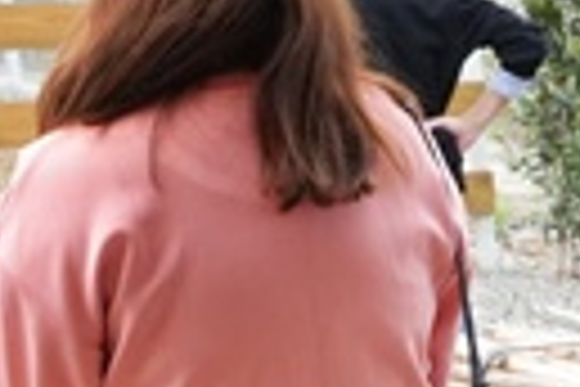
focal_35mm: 236
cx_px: 1852
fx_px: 3807
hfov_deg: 7.5
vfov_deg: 5.6
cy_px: 884
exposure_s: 1/800
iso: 3200
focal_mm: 29.8
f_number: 8
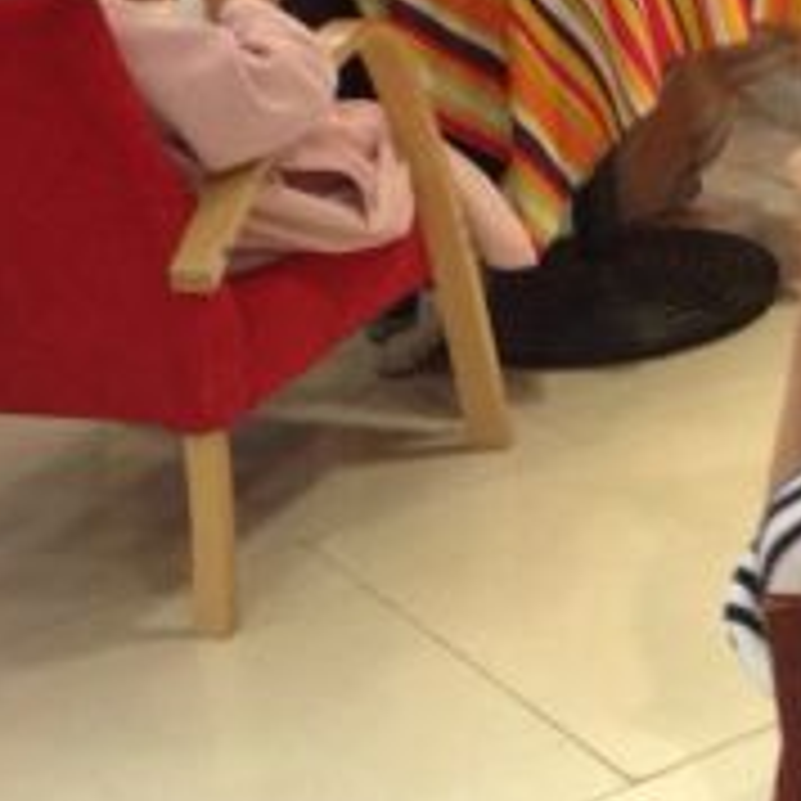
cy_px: -209
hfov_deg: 14.7
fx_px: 3011
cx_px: 945
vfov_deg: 14.6
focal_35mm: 115
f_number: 2.4
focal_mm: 4.12
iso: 160
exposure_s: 1/20
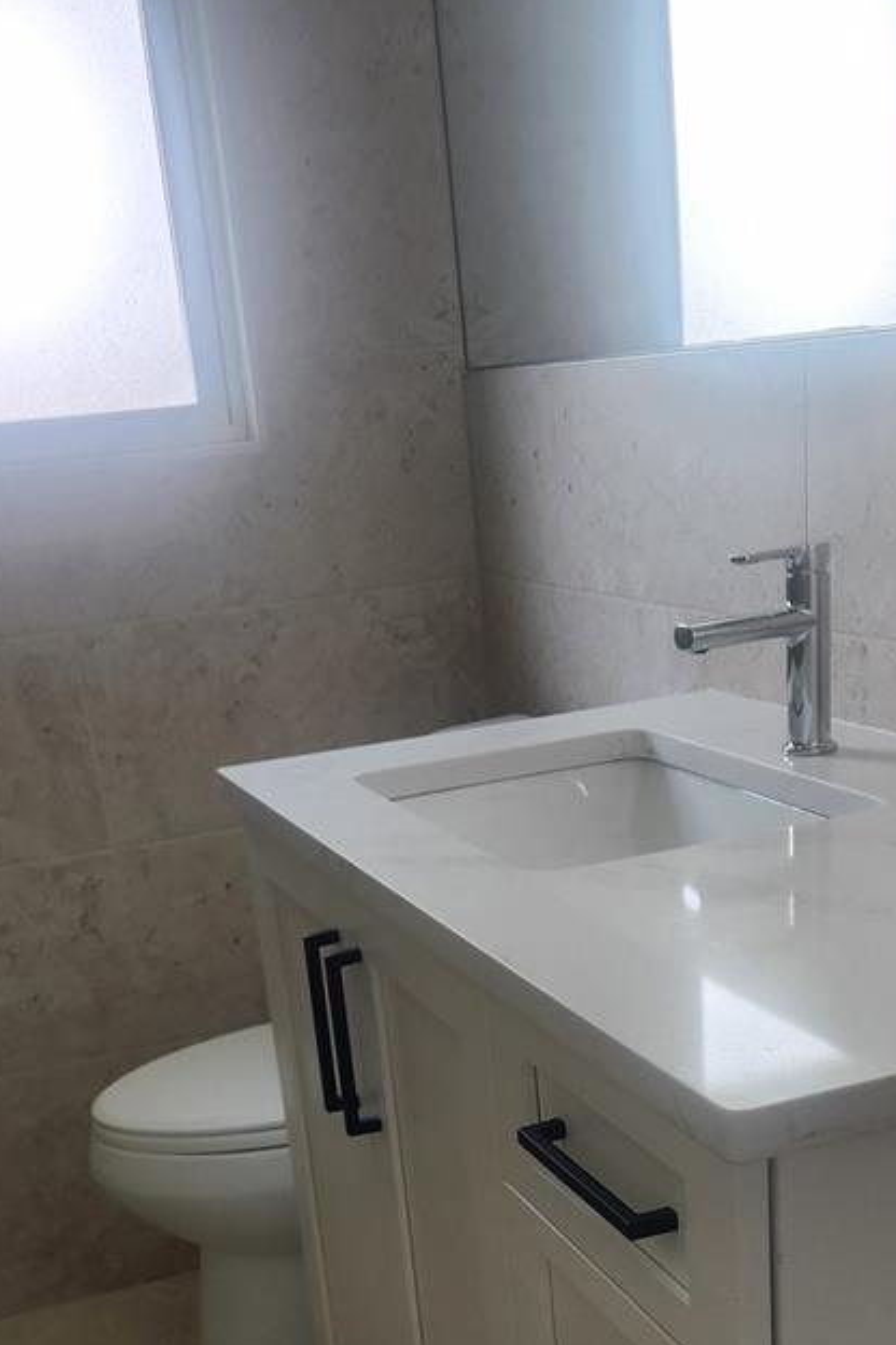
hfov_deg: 29.2
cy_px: 1166
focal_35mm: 46
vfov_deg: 40.1
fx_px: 1717
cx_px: 472
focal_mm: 5.4
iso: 100
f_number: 1.8
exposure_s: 1/180
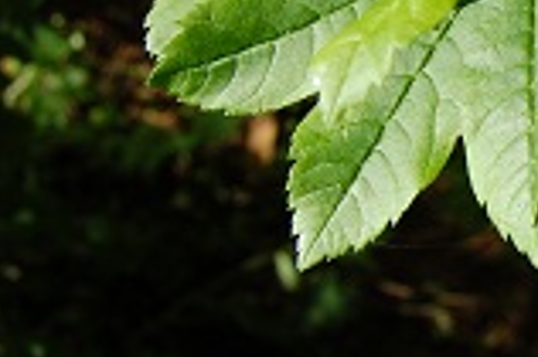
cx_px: 940
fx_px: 1702
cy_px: 119
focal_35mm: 114
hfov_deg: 15.6
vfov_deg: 12.0
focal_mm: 20
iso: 200
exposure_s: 1/200
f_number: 8
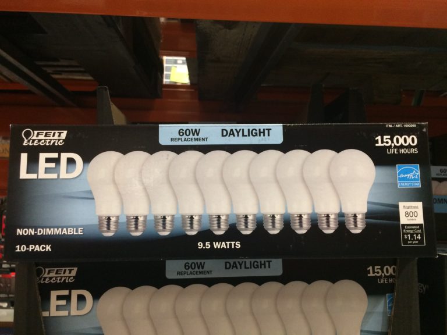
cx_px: 224
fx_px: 374
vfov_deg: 48.2
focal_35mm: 29
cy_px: 168
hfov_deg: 61.7
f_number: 2.2
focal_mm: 4.15
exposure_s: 1/30
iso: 200
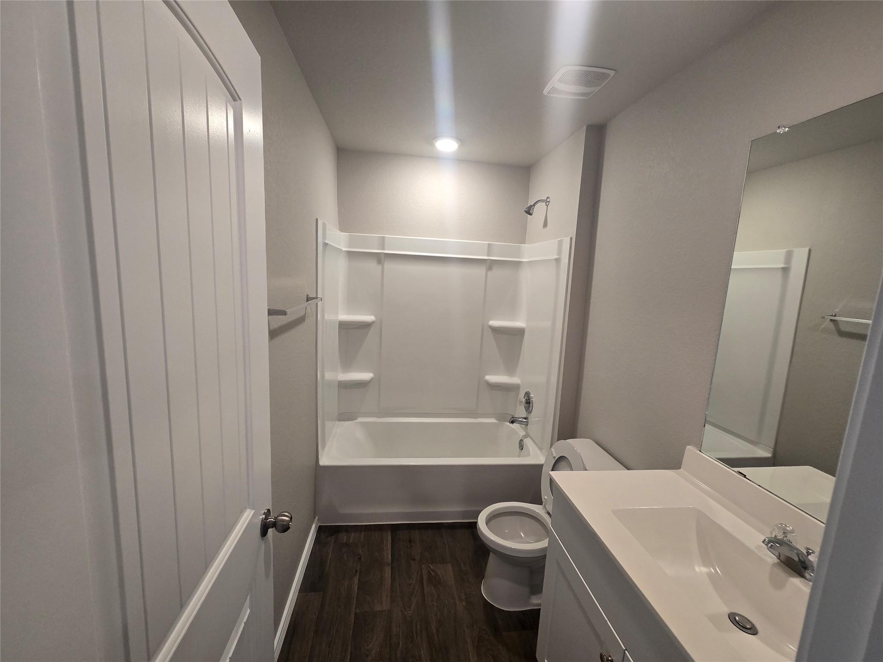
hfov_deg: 106.2
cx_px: 442
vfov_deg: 89.9
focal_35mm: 13
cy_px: 331
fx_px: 332
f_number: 2.2
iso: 160
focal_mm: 2.2
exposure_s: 1/60
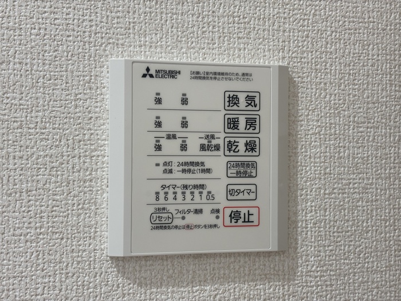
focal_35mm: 52
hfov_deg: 36.8
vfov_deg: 28.0
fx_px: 602
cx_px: 200
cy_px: 150
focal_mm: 5.96
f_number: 1.6
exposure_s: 1/60
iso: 64
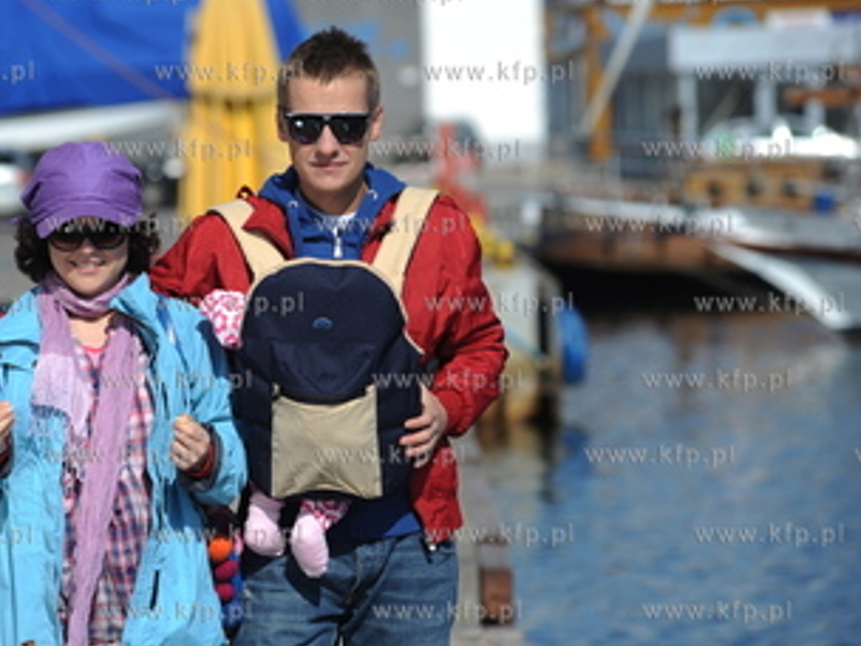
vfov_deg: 5.9
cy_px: 340
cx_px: 329
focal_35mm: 253
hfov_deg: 7.8
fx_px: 6293
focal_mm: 200
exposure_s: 1/1000
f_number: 5.6
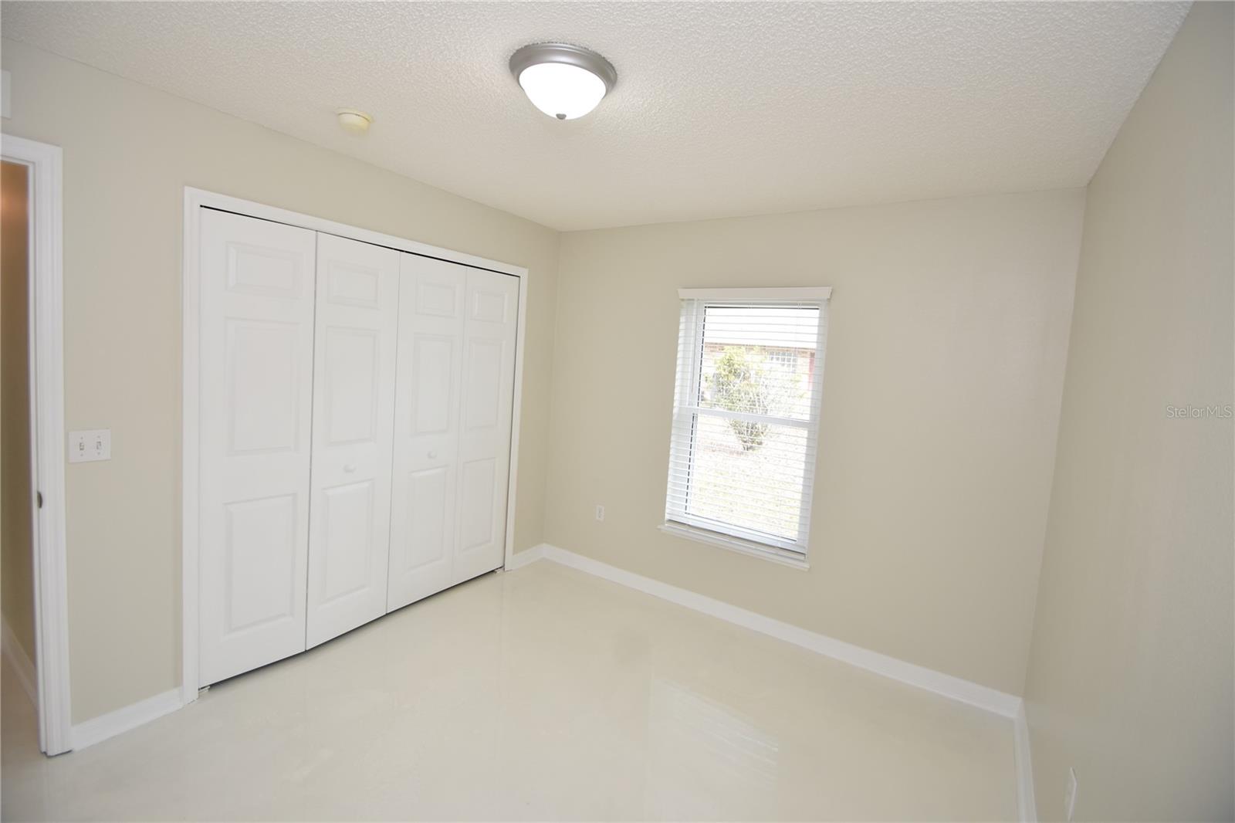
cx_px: 618
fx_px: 514
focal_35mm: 15
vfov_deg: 77.3
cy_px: 412
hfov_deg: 100.4
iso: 200
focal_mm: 10
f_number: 4
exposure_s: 1/80
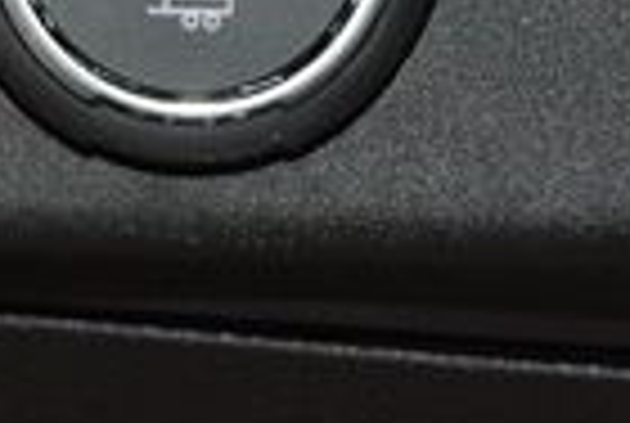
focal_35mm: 479
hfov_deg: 4.3
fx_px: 8400
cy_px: -457
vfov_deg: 2.9
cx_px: 216
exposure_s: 1/40
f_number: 4.5
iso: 1400
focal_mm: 70
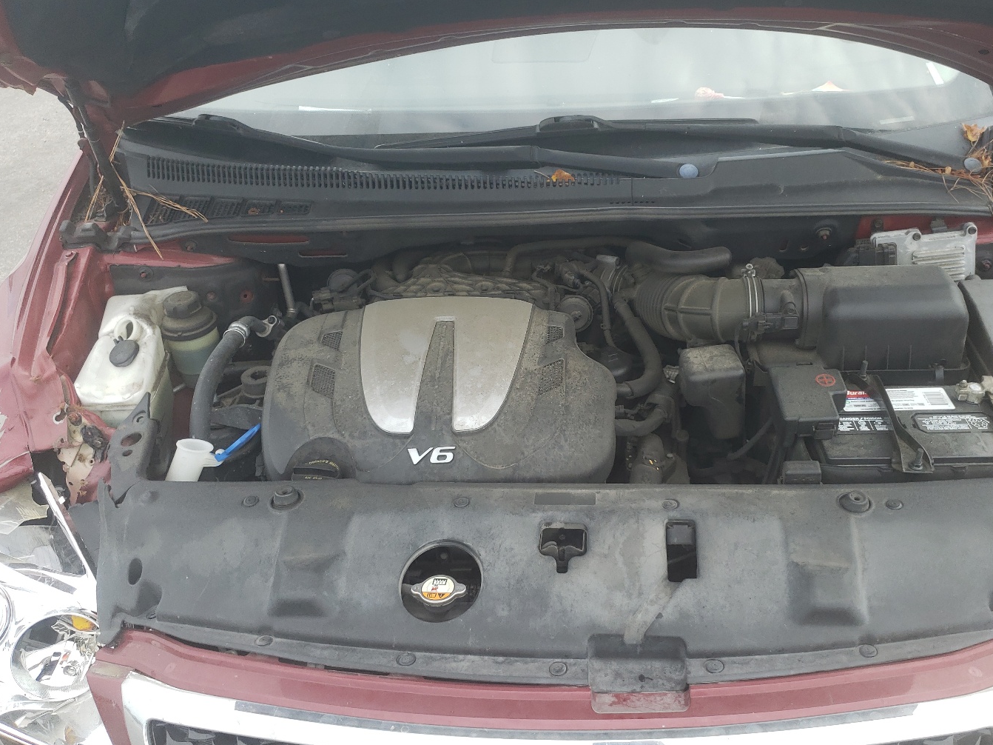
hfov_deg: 58.1
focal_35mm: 31
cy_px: 379
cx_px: 565
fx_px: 889
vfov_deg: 45.4
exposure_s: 1/417
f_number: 1.5
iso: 50
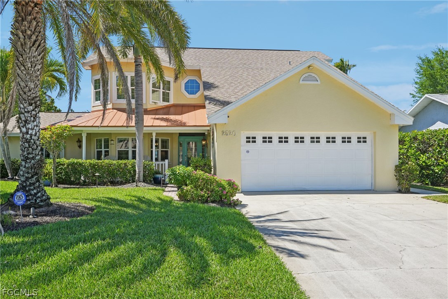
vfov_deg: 45.0
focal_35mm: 29
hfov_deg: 63.7
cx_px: 224
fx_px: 361
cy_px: 150
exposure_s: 1/800
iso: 400
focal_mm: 29
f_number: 8
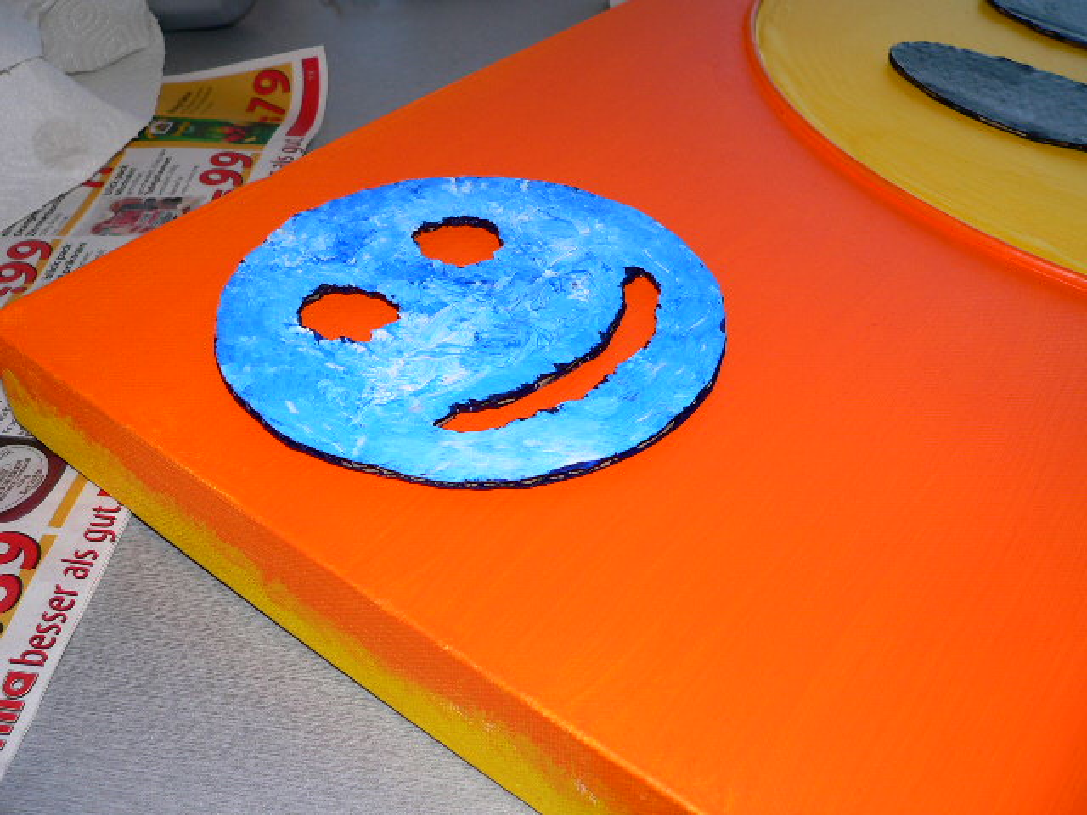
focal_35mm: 36
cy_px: 408
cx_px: 544
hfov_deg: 51.4
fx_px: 1130
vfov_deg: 39.7
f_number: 2.8
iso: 80
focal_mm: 6
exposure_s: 1/400
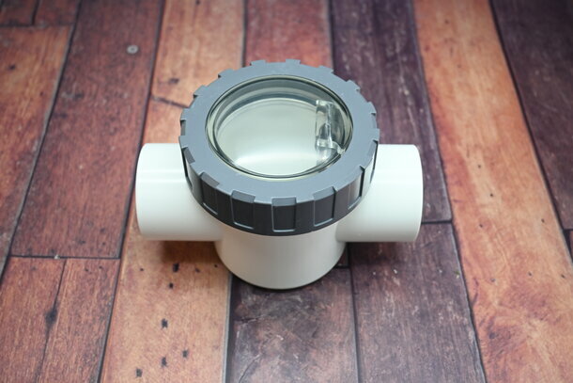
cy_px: 192
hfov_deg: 51.3
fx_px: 597
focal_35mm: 38
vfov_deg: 35.5
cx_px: 286
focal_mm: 25
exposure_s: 1/40
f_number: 4.2
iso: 360
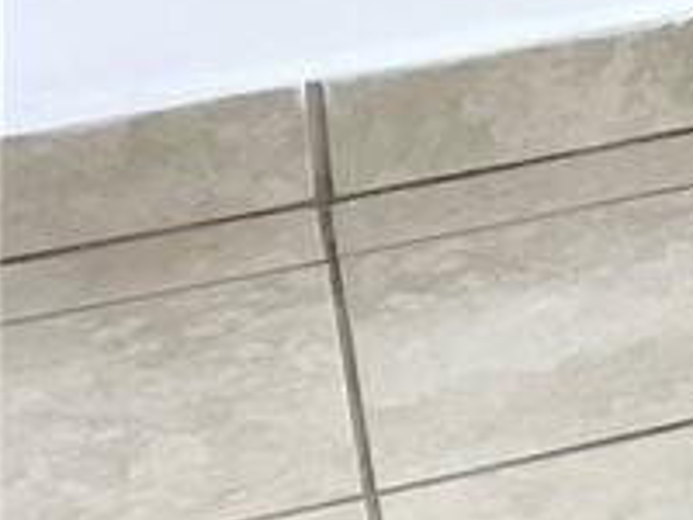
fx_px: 4164
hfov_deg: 7.1
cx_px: 2769
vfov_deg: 6.7
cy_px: -801
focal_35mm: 208
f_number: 1.6
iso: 32
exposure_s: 1/123
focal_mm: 4.2
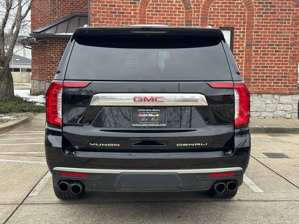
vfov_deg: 30.3
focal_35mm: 48
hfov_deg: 39.7
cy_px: 112
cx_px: 150
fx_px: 415
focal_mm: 6.76
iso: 64
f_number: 1.78
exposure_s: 1/155
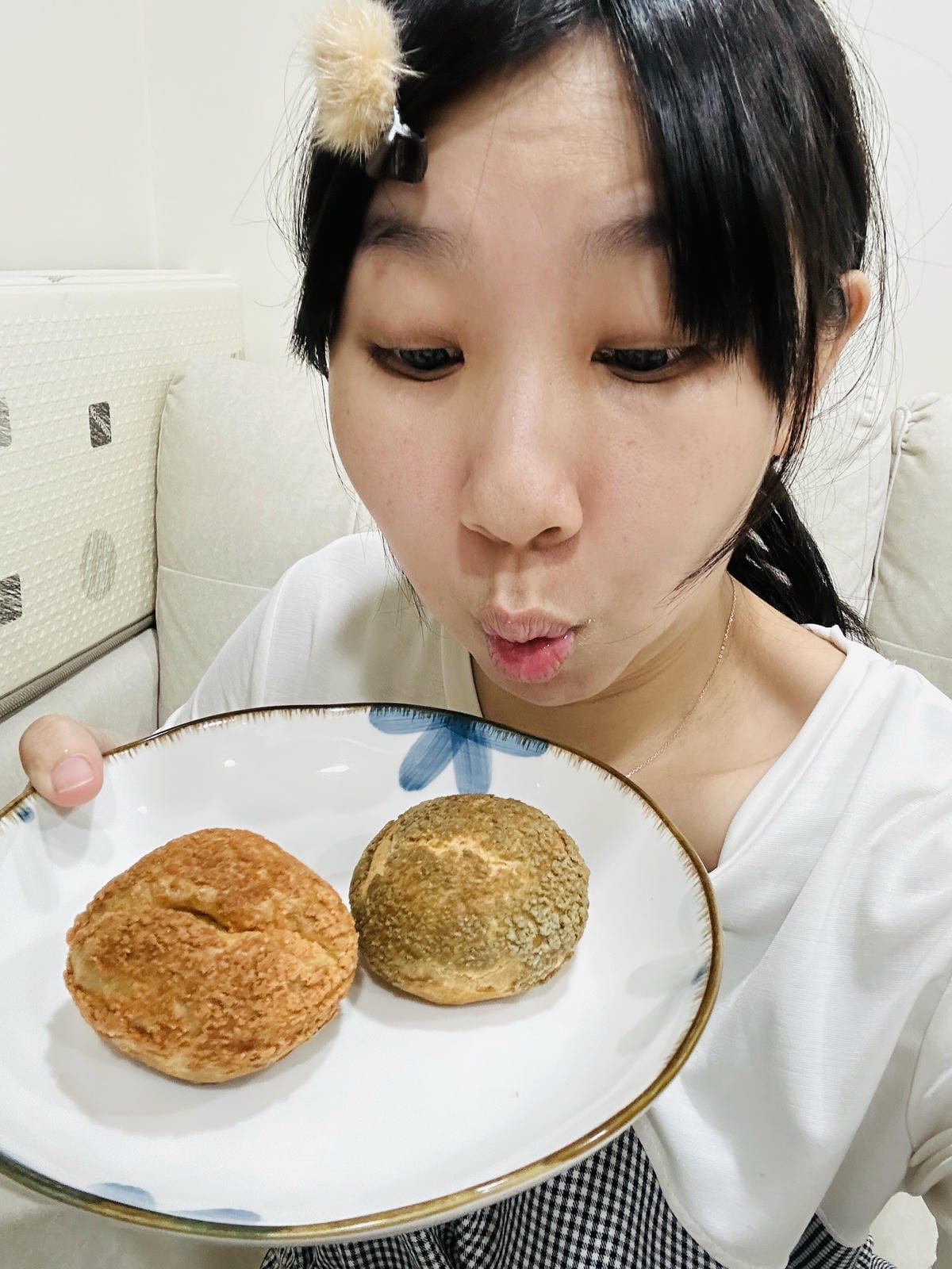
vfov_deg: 60.0
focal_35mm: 30
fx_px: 1100
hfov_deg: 46.8
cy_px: 634
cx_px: 476
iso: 200
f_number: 1.9
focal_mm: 2.69
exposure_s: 1/60
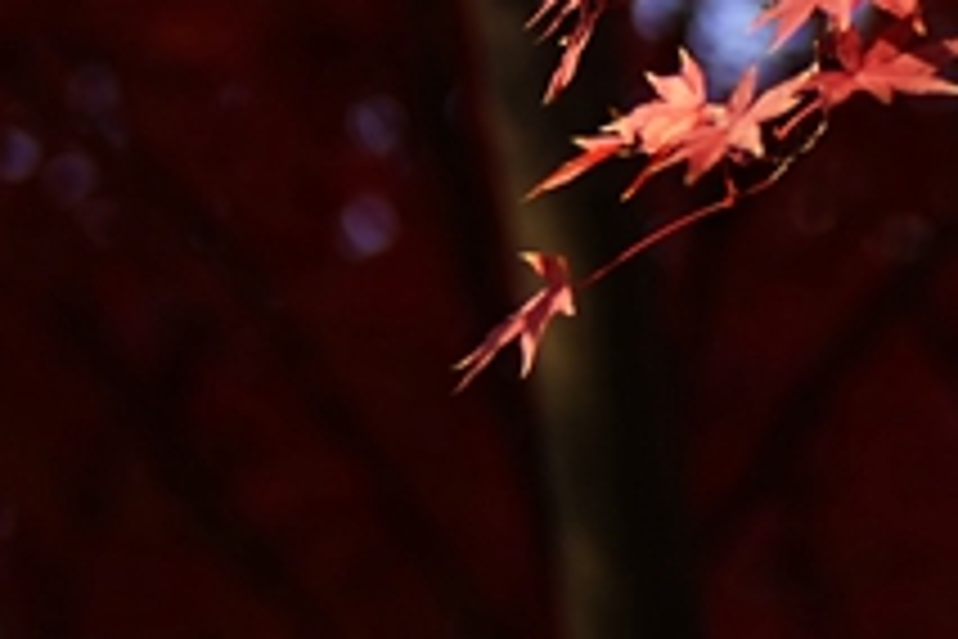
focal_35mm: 423
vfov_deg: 3.2
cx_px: -1120
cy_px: 34
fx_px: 11256
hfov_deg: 4.8
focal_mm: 90
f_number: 4
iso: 64
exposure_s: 1/200
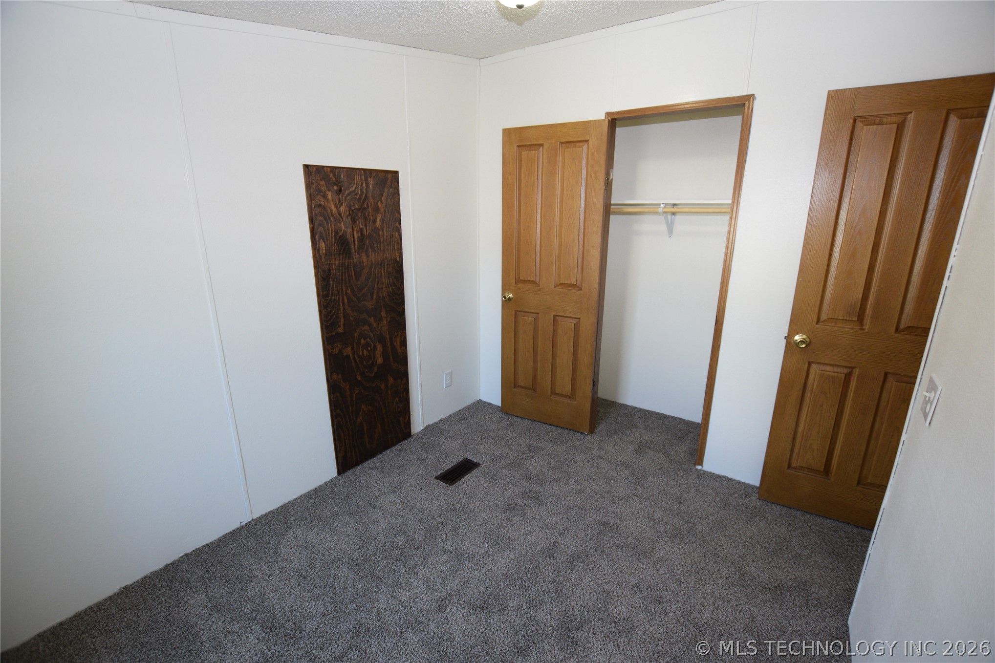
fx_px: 415
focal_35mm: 15
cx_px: 498
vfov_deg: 77.3
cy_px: 332
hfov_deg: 100.4
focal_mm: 10
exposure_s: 1/60
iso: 400
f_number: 4
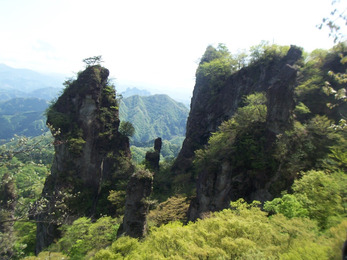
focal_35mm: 39
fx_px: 391
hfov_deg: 47.9
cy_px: 130
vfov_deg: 36.8
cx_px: 174
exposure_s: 1/250
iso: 64
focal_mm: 6.4
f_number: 3.9
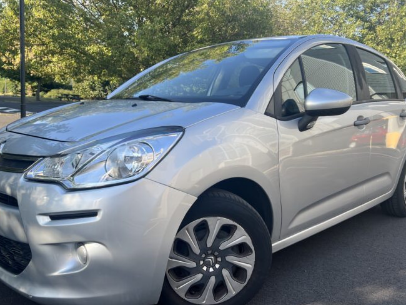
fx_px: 375
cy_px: 155
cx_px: 192
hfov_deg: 56.8
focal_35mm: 32
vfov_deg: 44.2
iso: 50
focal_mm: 5.7
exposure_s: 1/965
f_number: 1.5
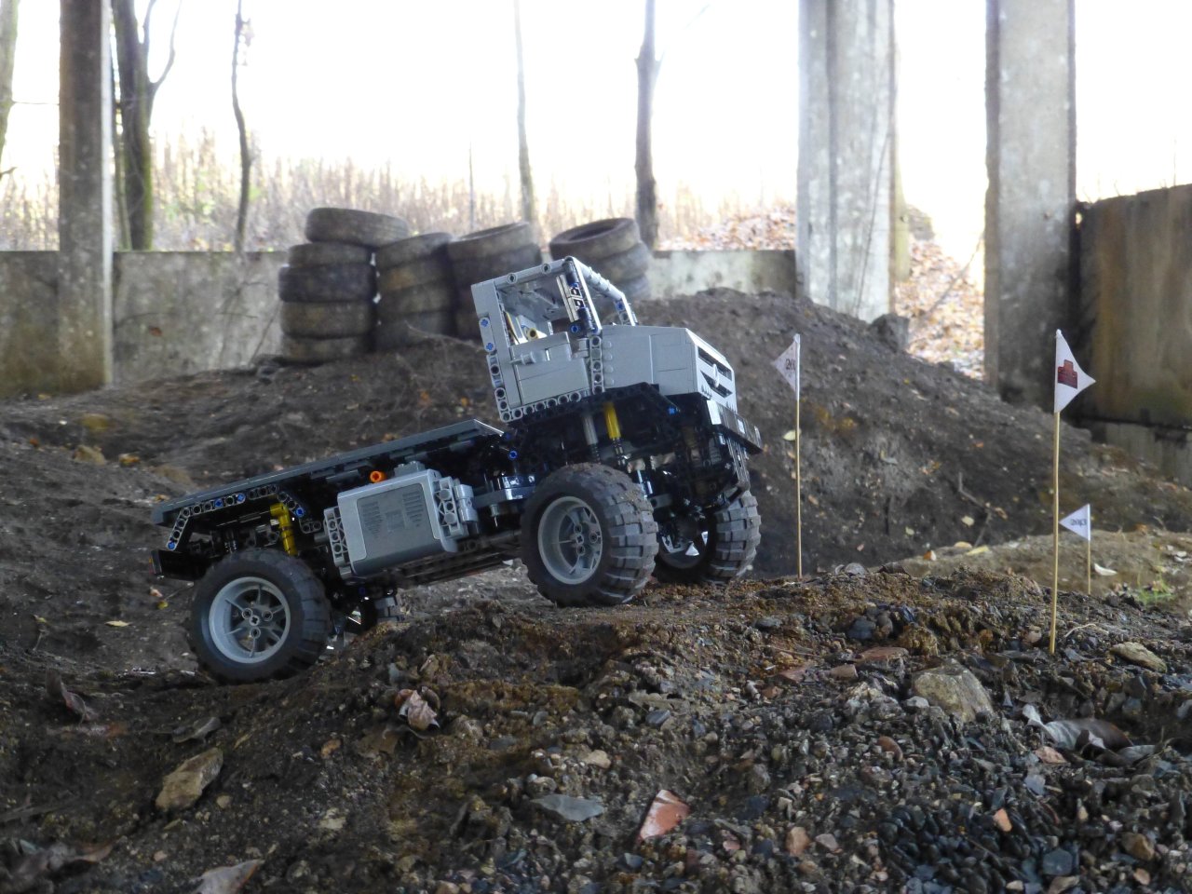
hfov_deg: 27.8
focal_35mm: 70
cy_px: 447
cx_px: 596
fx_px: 2410
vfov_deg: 21.0
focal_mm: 12.5
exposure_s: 1/50
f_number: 5
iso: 800
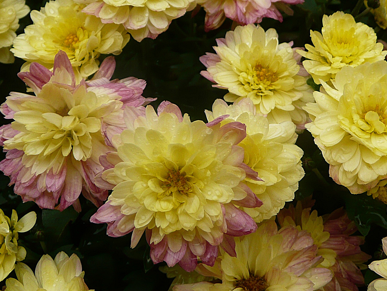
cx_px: 275
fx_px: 514
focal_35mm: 46
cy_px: 138
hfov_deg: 40.4
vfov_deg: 31.5
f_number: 3.3
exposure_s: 1/250
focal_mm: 4.6
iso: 100
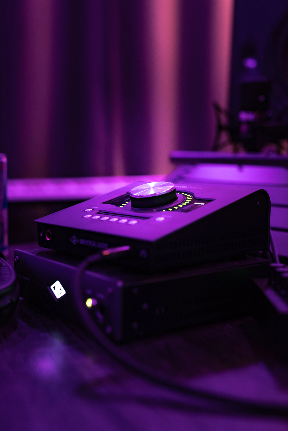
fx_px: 575
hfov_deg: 28.1
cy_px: 216
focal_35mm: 48
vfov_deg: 41.1
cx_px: 144
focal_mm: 48
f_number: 2.8
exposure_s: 1/30
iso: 1000
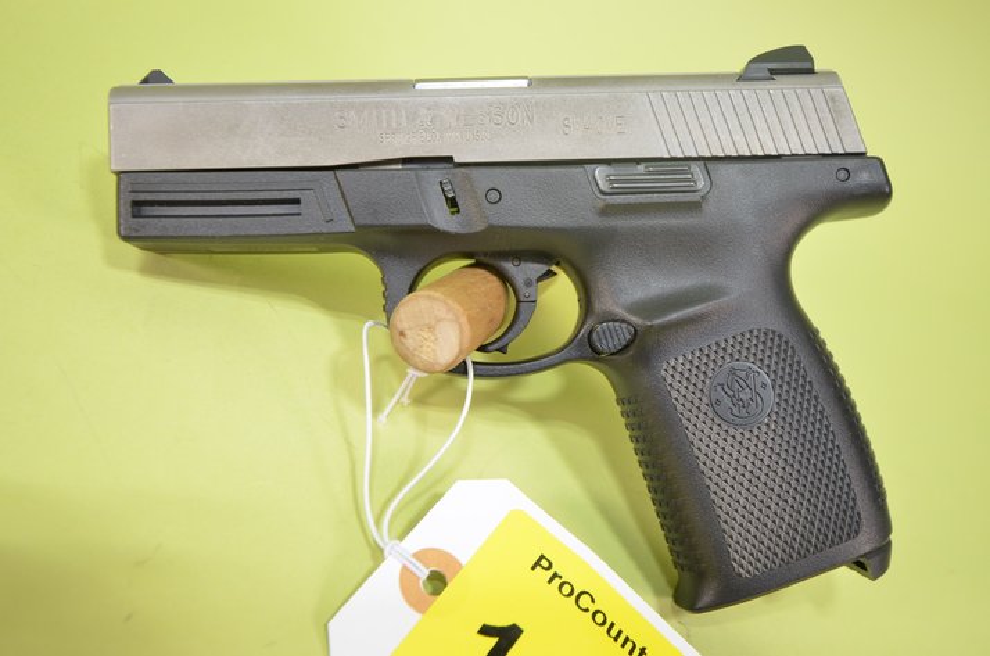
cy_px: 328
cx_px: 495
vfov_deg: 39.8
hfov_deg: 57.3
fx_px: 906
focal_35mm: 33
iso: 500
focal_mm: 22
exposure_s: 1/125
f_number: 5
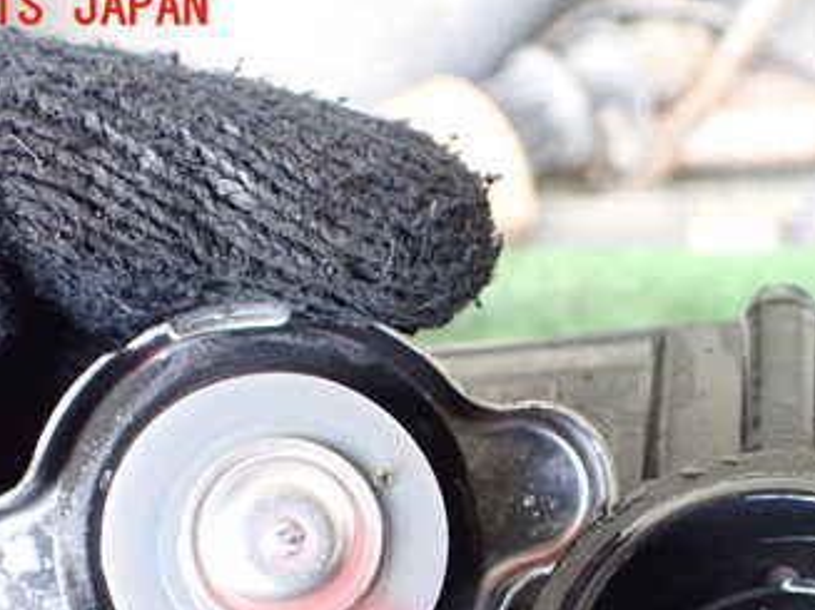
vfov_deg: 25.8
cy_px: 538
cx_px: 503
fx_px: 1294
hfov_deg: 34.8
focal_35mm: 55
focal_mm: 5.4
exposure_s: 1/80
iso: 800
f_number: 2.3
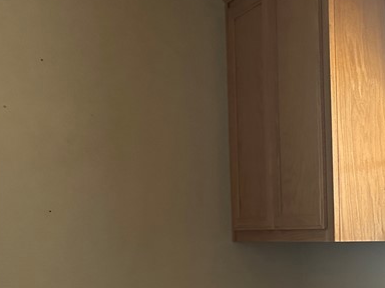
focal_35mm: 64
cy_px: 257
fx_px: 712
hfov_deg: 25.9
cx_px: 500
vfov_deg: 22.4
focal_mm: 6.86
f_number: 1.78
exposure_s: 1/60
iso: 640
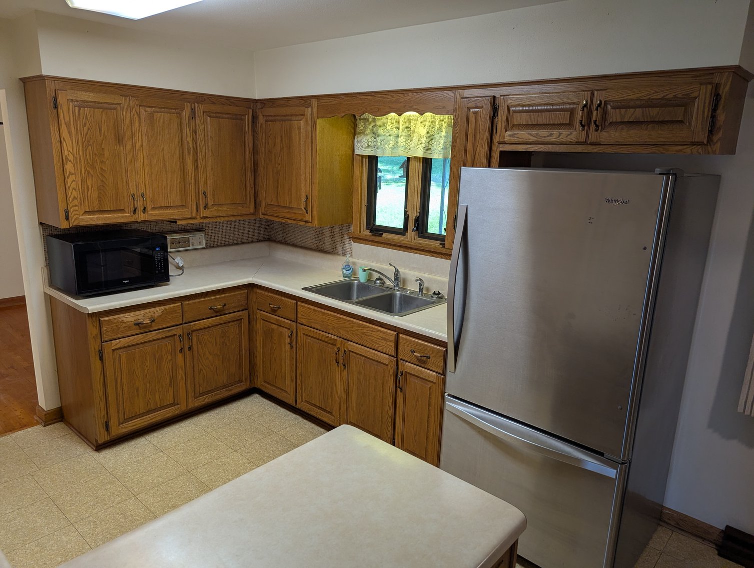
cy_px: 284
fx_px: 524
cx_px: 377
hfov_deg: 71.5
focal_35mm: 24
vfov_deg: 56.9
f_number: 1.85
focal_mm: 6.81
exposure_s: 1/120
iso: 144
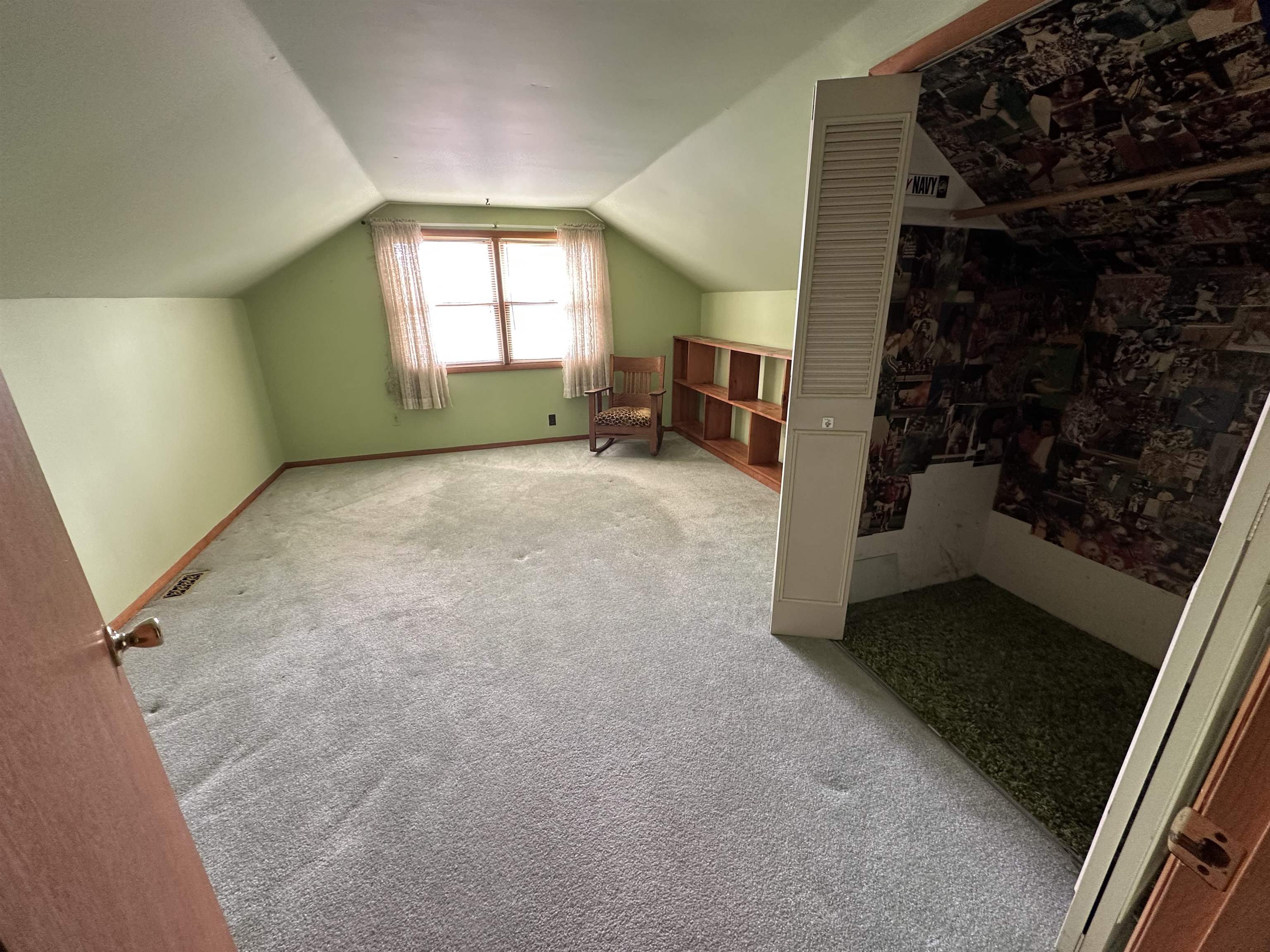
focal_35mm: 14
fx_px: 514
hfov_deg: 102.1
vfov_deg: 85.7
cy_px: 476
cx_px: 635
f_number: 2.2
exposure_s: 1/60
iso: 200
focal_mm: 2.22
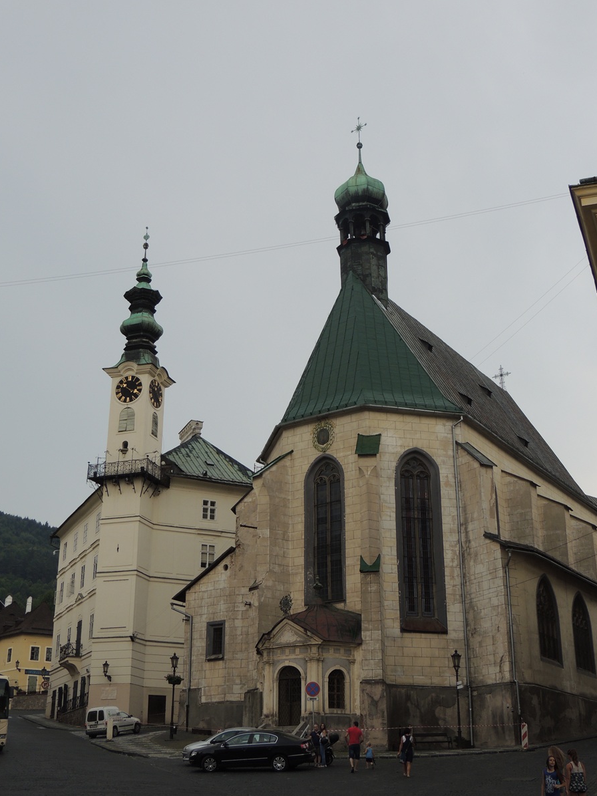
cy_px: 403
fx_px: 1058
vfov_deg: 41.2
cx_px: 300
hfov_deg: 31.5
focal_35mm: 46
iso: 100
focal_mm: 7.6
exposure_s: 1/400
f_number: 3.4
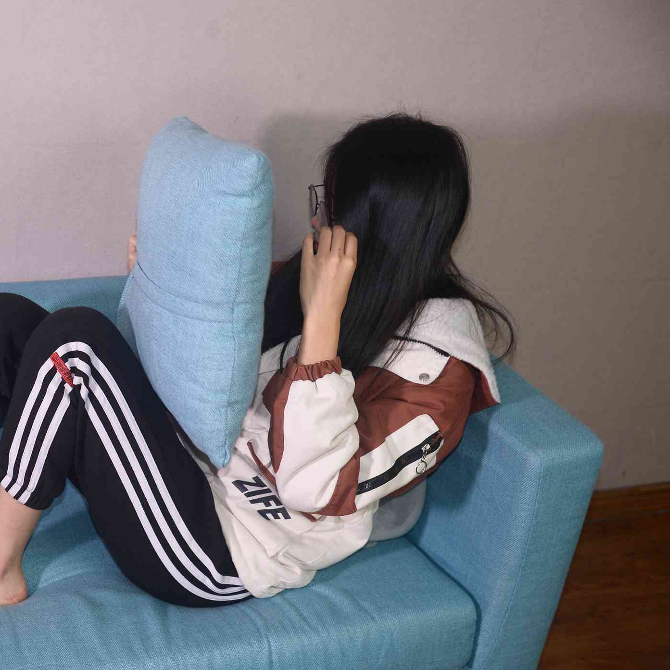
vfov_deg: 35.3
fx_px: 1051
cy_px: 352
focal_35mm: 48
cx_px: 139
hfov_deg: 34.3
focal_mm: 35
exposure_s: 1/125
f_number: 5.6
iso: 500
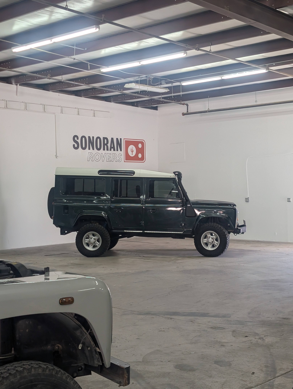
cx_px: 146
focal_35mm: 49
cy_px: 194
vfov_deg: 38.9
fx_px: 552
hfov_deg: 29.7
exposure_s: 1/120
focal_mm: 6.9
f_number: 1.68
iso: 118
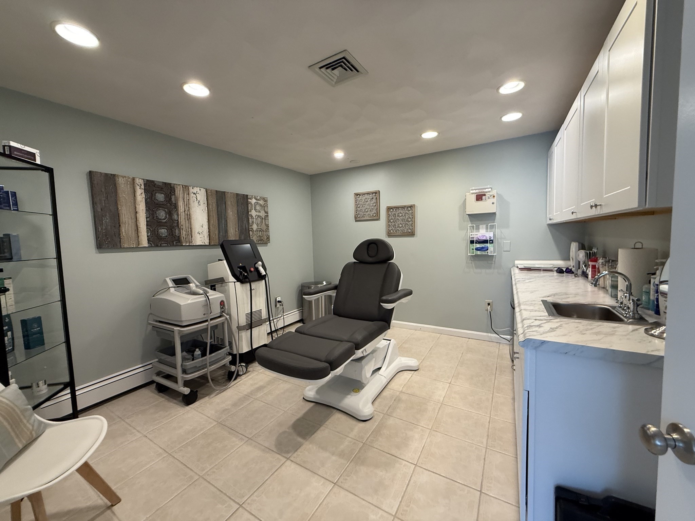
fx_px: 281
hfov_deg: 102.1
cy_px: 260
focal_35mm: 14
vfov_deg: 85.7
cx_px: 348
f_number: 2.2
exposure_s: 1/60
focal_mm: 2.22
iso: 200
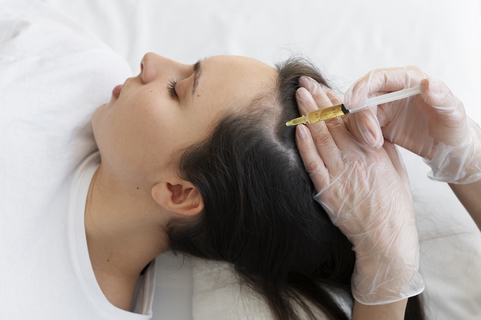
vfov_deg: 26.9
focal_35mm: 50
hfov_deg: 39.6
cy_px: 160
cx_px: 240
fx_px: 667
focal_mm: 50
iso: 640
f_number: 4.5
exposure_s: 1/640
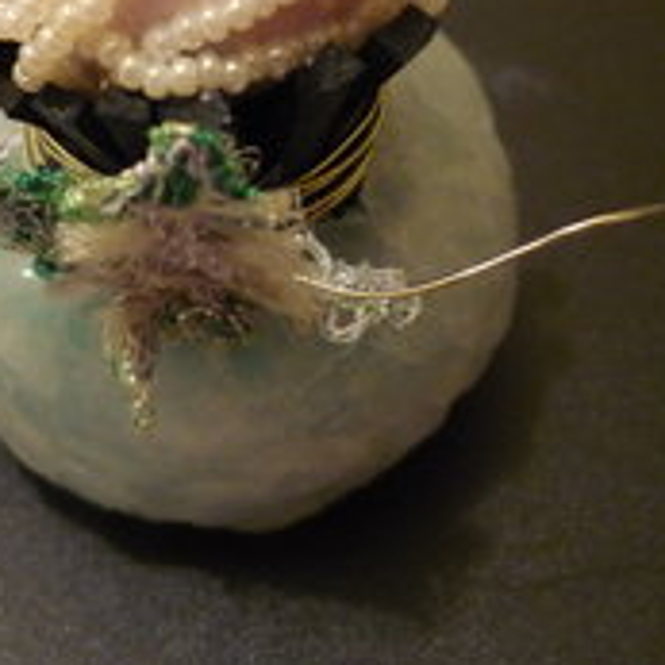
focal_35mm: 65
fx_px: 1413
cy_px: 198
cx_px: 227
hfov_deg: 26.4
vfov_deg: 26.3
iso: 400
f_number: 2.8
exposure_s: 1/8
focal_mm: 5.5
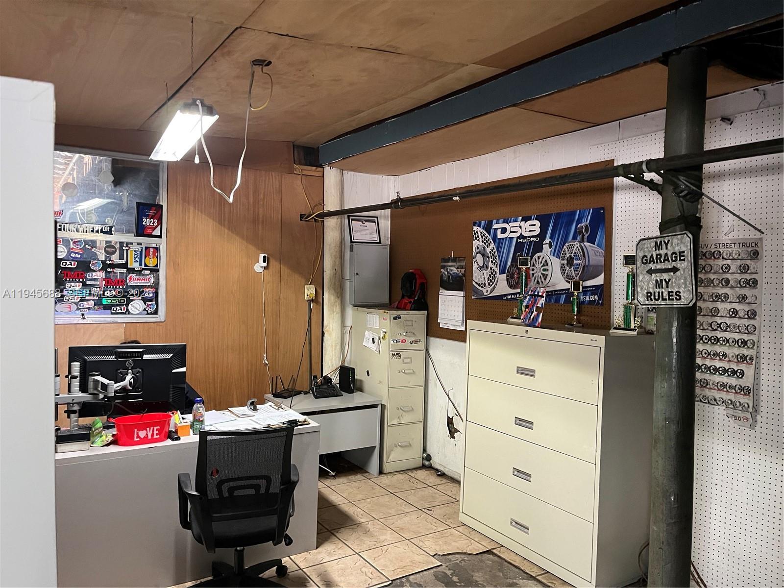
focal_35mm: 26
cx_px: 392
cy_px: 294
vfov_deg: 53.1
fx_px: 589
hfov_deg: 67.3
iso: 400
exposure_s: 1/60
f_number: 1.6
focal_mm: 5.1
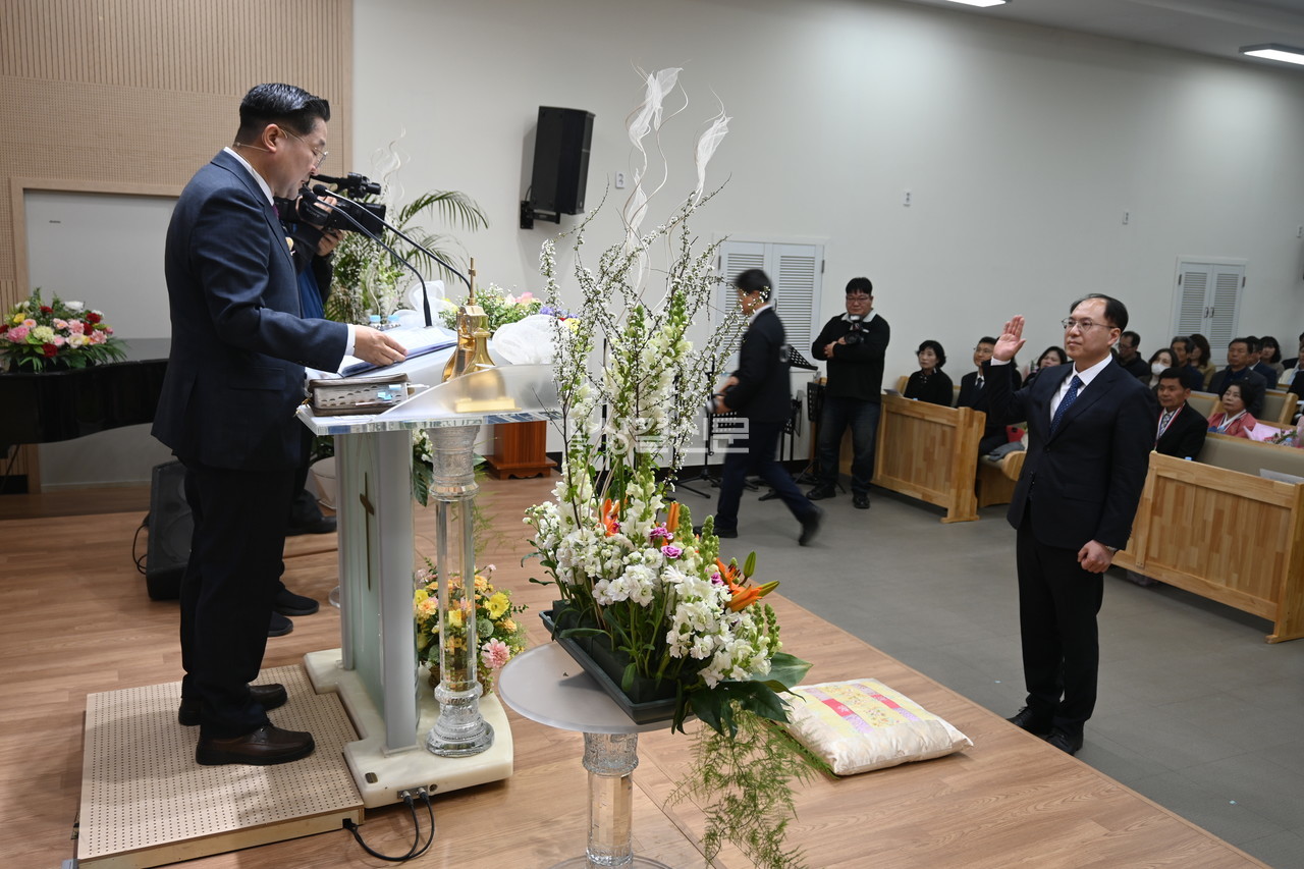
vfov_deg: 43.6
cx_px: 652
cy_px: 434
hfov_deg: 61.9
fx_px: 1086
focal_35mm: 30
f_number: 3.8
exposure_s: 1/40
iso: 100
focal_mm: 20
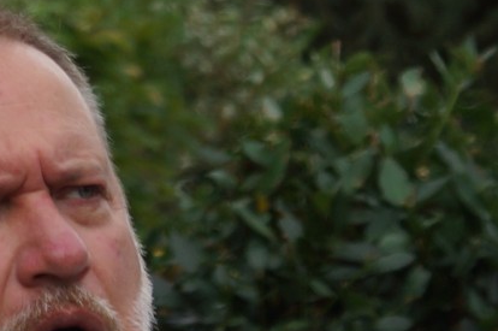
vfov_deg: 3.1
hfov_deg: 4.7
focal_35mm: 436
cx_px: 31
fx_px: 6024
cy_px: 247
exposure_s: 1/160
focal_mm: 50
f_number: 6.3
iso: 100
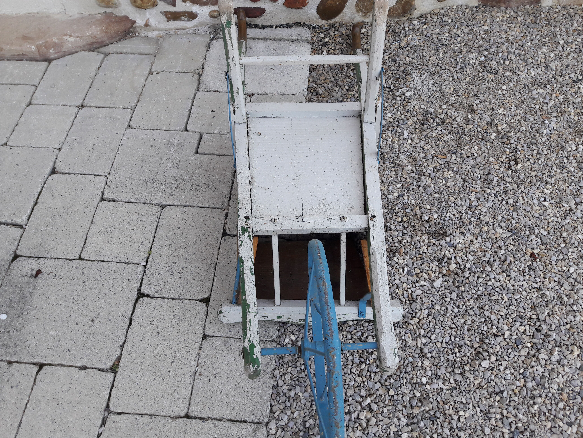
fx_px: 472
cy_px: 219
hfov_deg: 63.4
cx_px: 292
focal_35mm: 28
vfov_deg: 49.7
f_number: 1.9
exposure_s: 1/181
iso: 40
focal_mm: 3.7
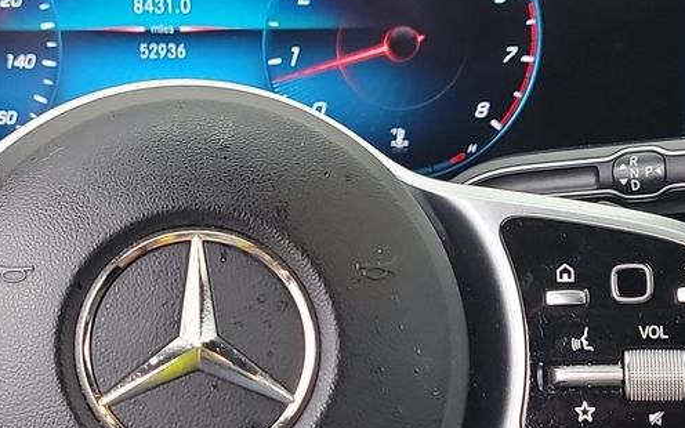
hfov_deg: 25.1
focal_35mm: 82
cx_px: 236
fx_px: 1531
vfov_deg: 15.9
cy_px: 311
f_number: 1.8
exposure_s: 1/59
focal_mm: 6.7
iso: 784
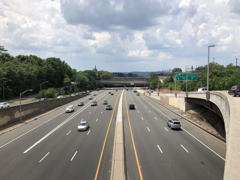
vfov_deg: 49.7
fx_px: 194
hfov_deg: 63.4
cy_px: 90
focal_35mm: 28
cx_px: 120
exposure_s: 1/2857
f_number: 1.8
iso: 20
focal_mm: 4
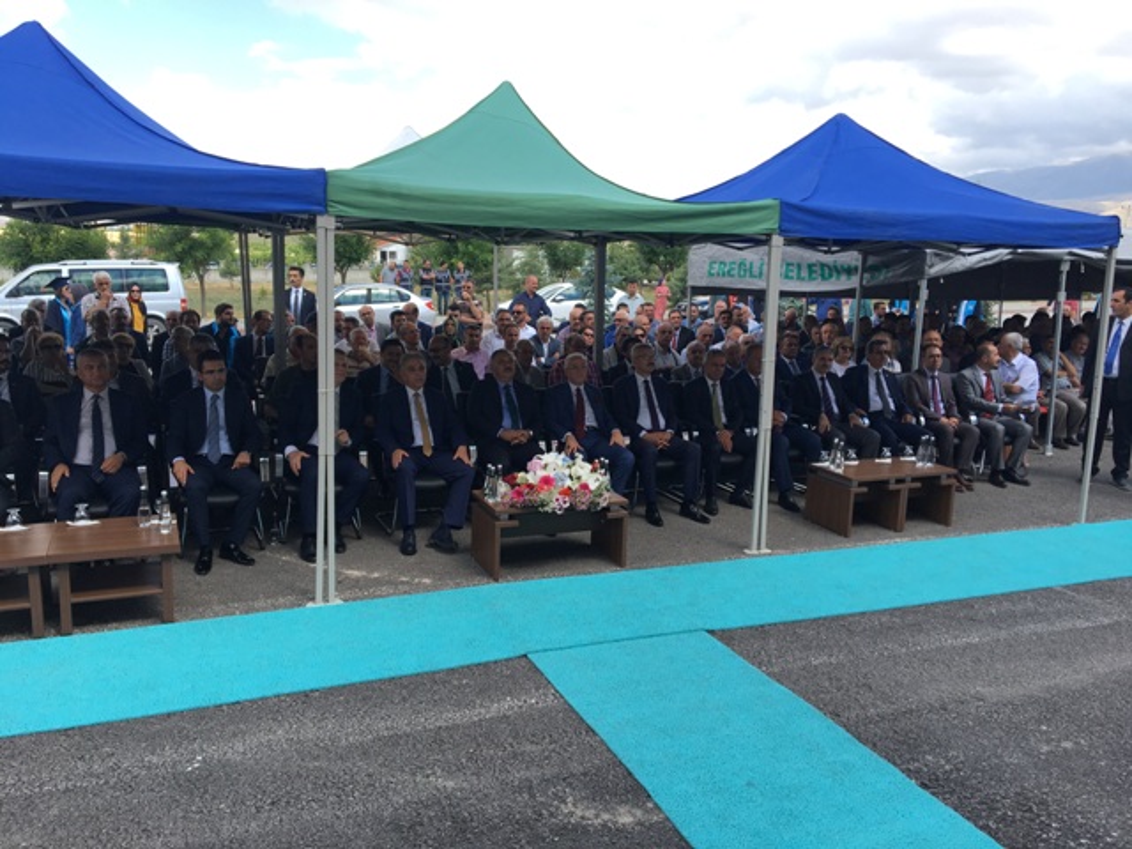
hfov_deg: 61.7
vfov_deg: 48.2
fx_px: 948
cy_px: 424
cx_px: 566
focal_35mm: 29
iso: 25
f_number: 2.2
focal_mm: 4.15
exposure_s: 1/630
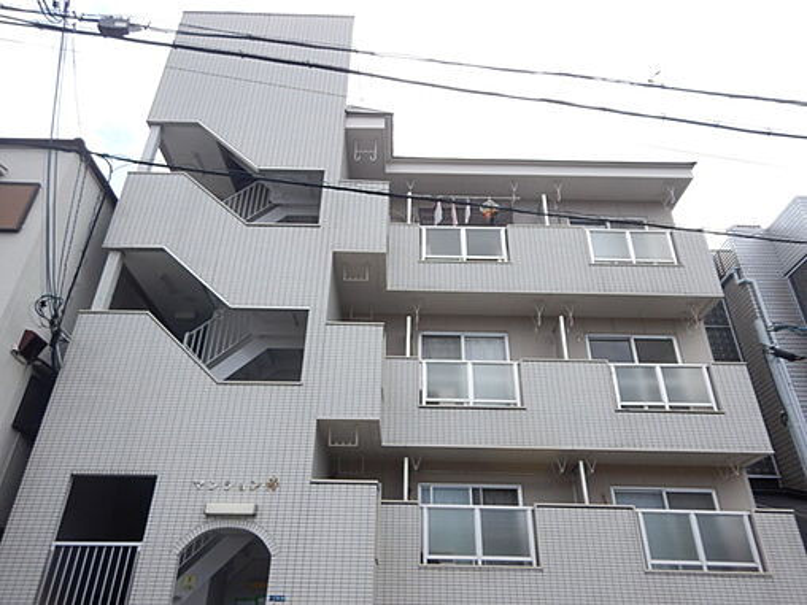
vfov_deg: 56.8
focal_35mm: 24
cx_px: 404
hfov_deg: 71.6
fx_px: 560
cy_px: 302
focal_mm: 4.3
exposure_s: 1/1250
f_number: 2.8
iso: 125
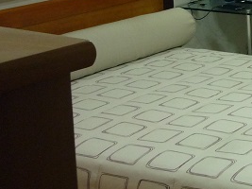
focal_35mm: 99
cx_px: 370
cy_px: -12
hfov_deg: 17.9
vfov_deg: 14.6
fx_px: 720
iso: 250
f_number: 2.8
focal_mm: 5.5
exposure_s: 1/30
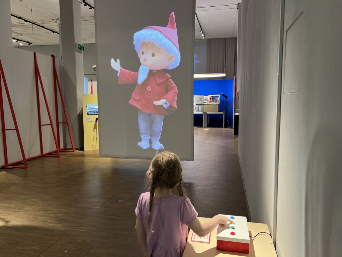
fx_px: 257
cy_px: 128
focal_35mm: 26
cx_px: 171
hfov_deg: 67.3
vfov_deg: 53.1
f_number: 1.5
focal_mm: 5.7
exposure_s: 1/60
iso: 320
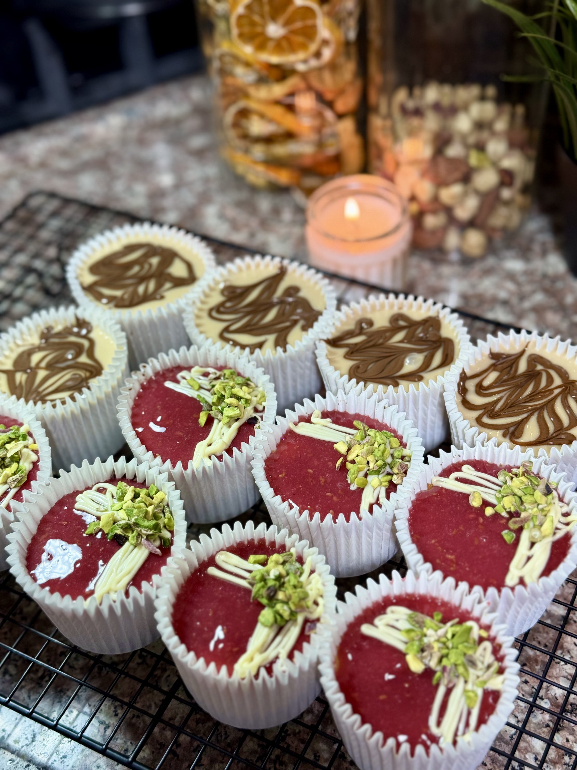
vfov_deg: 39.7
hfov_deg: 30.3
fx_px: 1067
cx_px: 288
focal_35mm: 48
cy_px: 385
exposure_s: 1/49
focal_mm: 6.76
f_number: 1.78
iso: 100
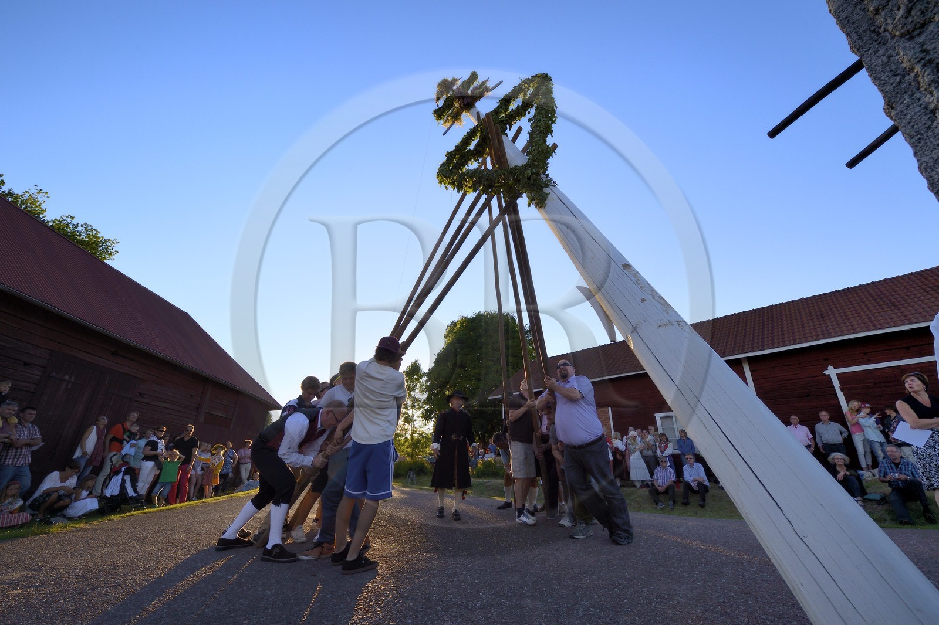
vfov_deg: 81.2
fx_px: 365
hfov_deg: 104.3
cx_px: 470
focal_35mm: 14
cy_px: 312
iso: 200
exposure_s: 1/160
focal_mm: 14
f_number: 14
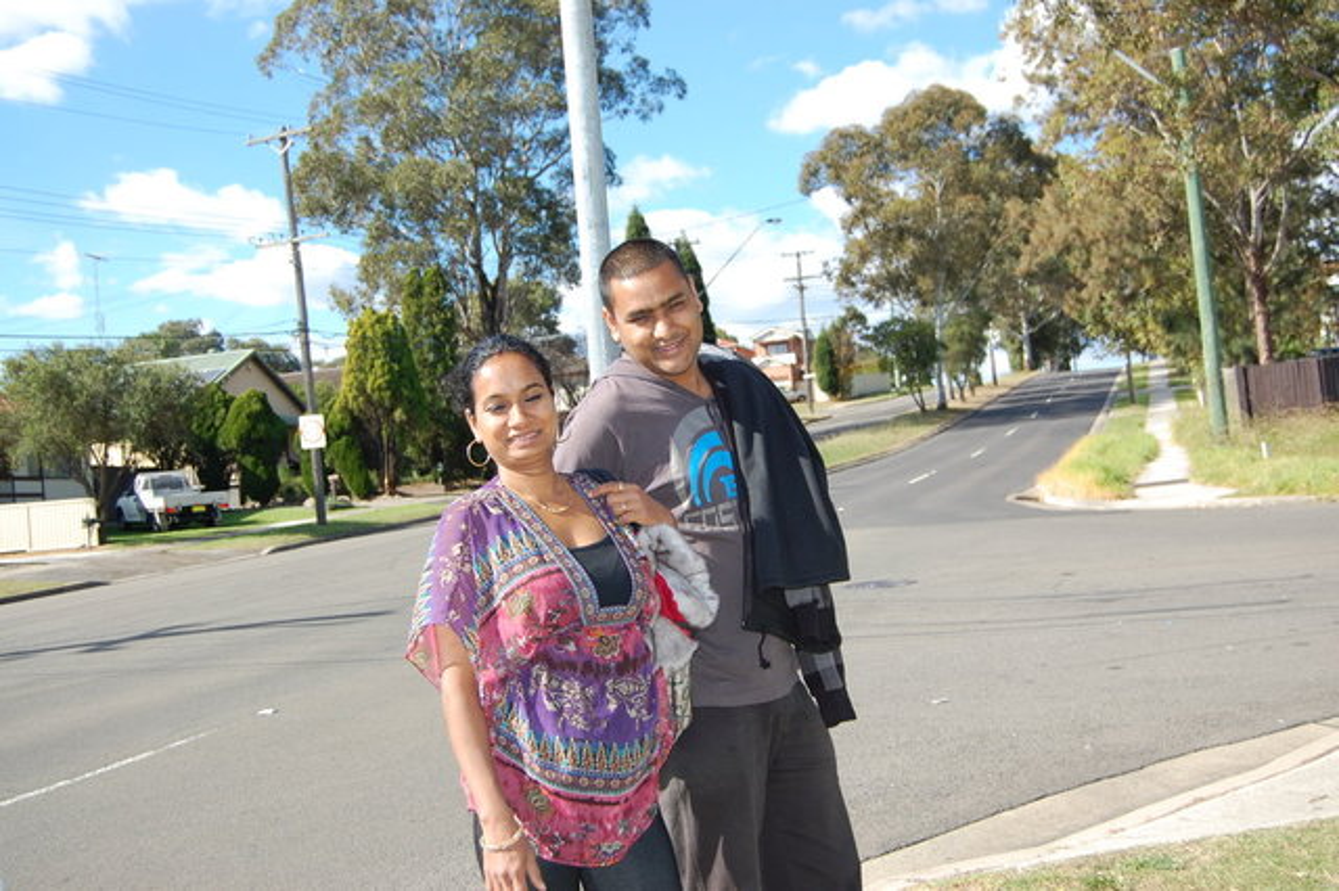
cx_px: 670
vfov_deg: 29.8
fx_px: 1673
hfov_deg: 43.6
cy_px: 446
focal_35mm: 45
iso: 250
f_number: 5.6
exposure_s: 1/500
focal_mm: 30
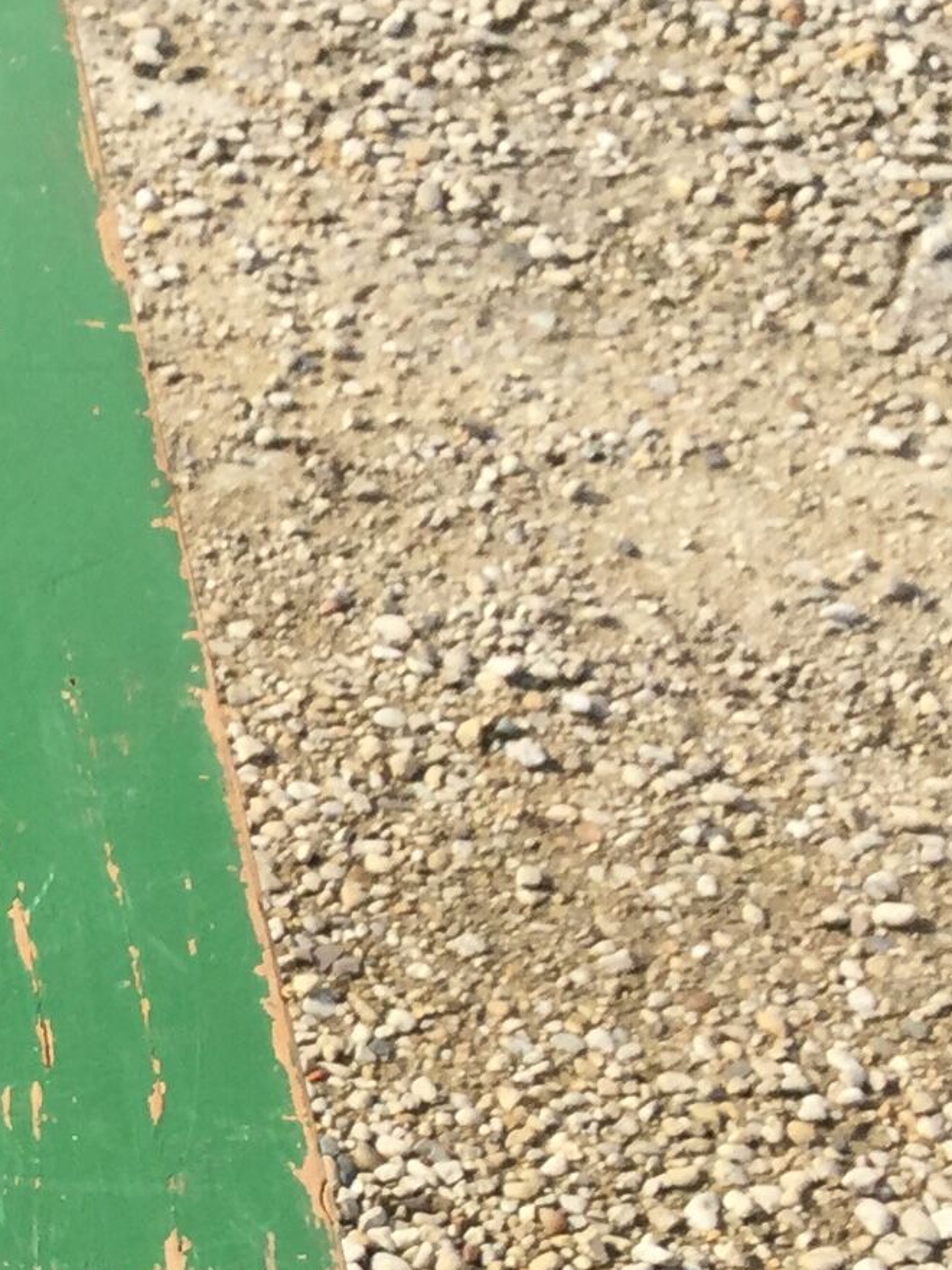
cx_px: -909
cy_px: 1185
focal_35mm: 115
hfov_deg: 11.6
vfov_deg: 16.8
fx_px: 4217
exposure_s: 1/905
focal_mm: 3.3
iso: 25
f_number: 2.4
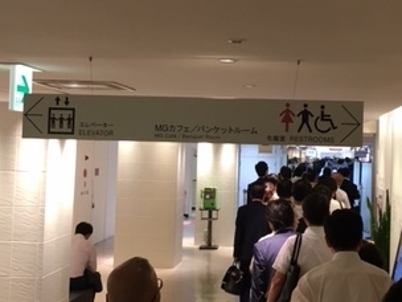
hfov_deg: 31.5
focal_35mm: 61
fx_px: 708
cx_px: 263
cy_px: 128
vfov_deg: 24.0
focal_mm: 4.15
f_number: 2.2
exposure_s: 1/30
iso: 64
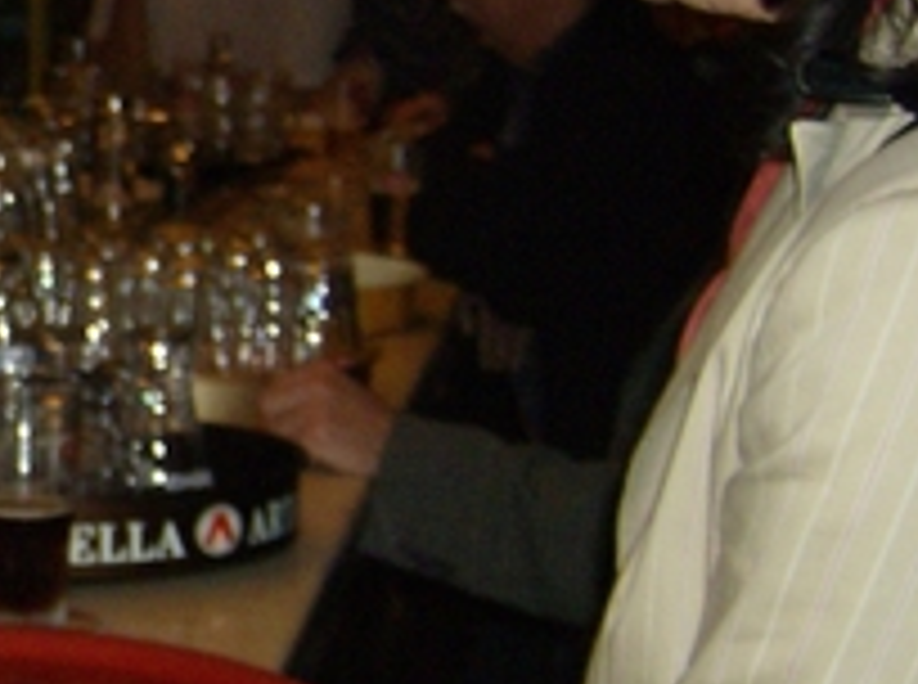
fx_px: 2804
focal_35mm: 106
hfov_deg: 17.3
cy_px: 331
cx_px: -338
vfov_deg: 13.9
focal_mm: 6
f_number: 2.8
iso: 200
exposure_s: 1/60
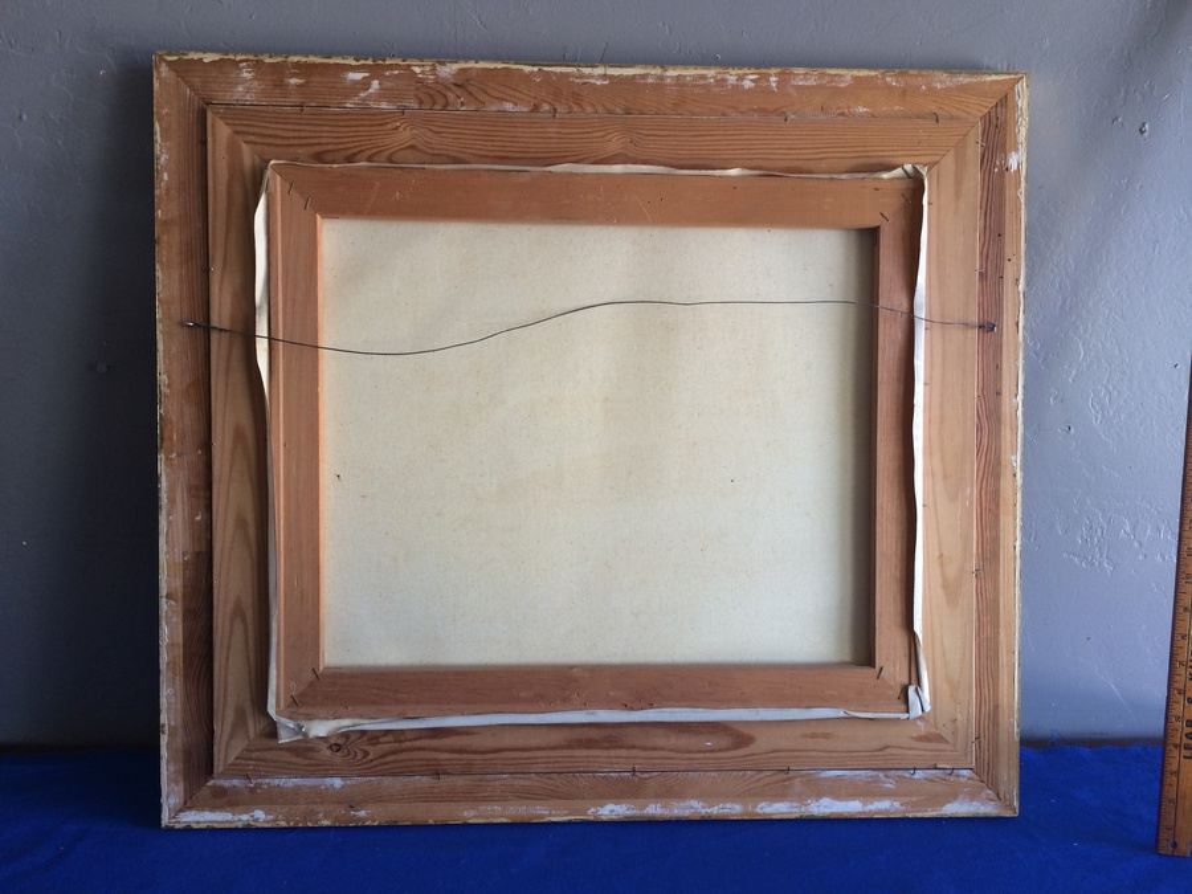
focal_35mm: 30
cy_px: 447
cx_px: 596
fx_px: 1033
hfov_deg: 60.0
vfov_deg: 46.8
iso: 50
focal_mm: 4.12
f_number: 2.2
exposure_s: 1/30
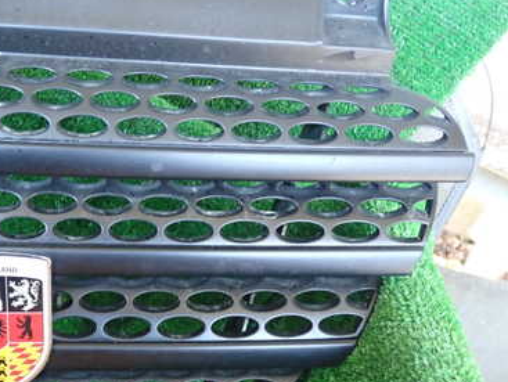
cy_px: 181
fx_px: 720
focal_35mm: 49
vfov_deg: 29.7
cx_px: 107
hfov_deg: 37.6
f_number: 2.3
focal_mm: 5.4
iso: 500
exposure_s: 1/30
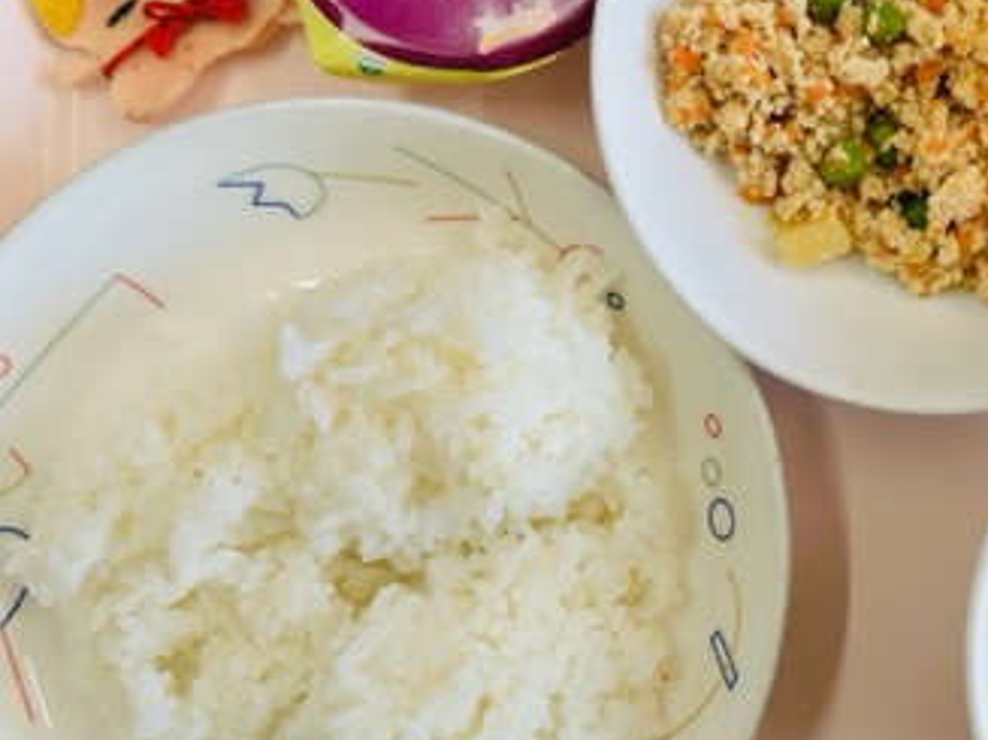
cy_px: 293
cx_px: 822
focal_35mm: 47
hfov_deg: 38.6
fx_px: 1341
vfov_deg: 30.8
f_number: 1.78
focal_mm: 6.86
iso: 64
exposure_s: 1/166
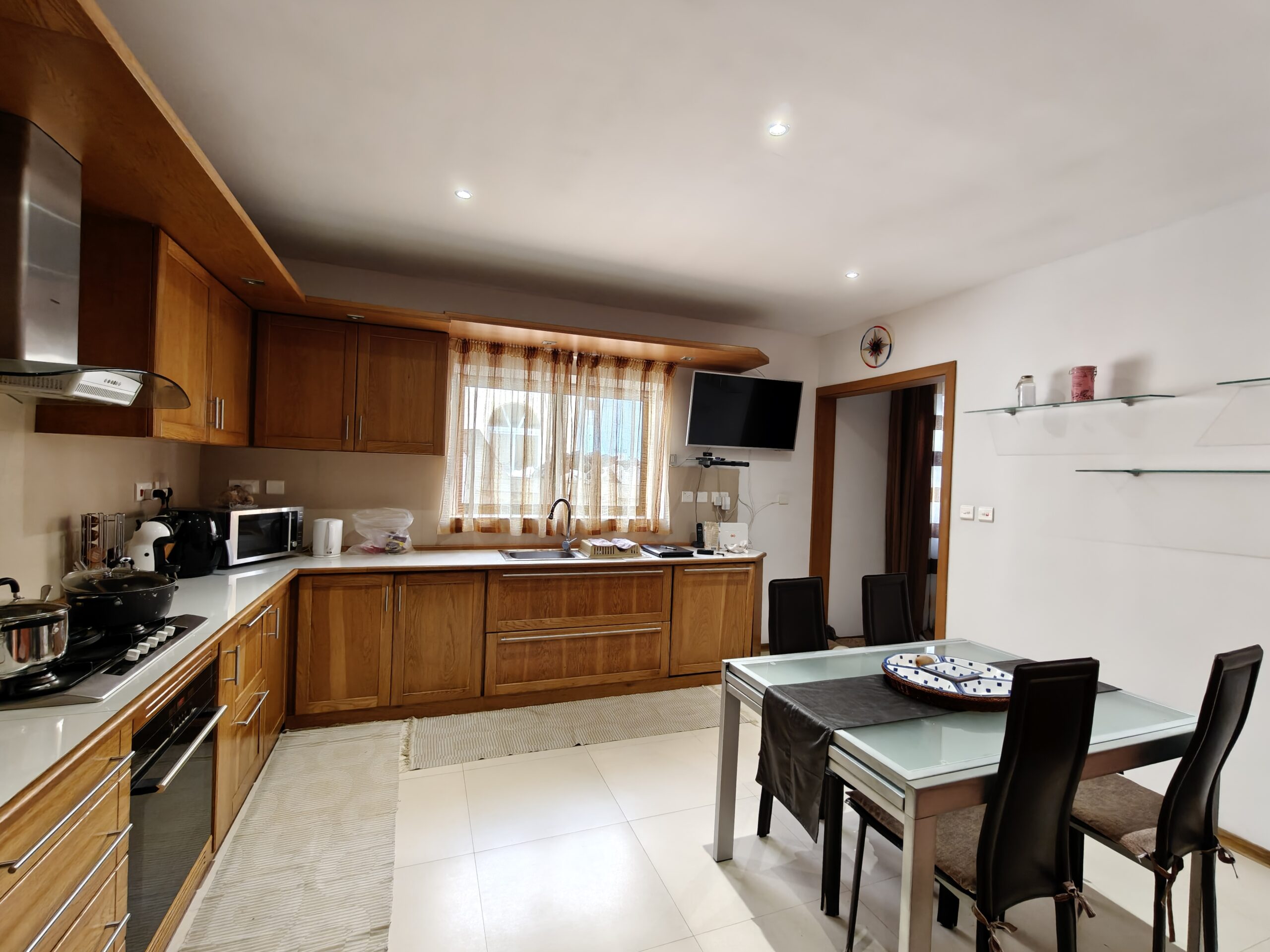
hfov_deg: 98.2
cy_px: 476
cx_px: 635
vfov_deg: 81.7
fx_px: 550
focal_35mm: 15
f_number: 2
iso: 2500
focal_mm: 2.3
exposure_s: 1/63
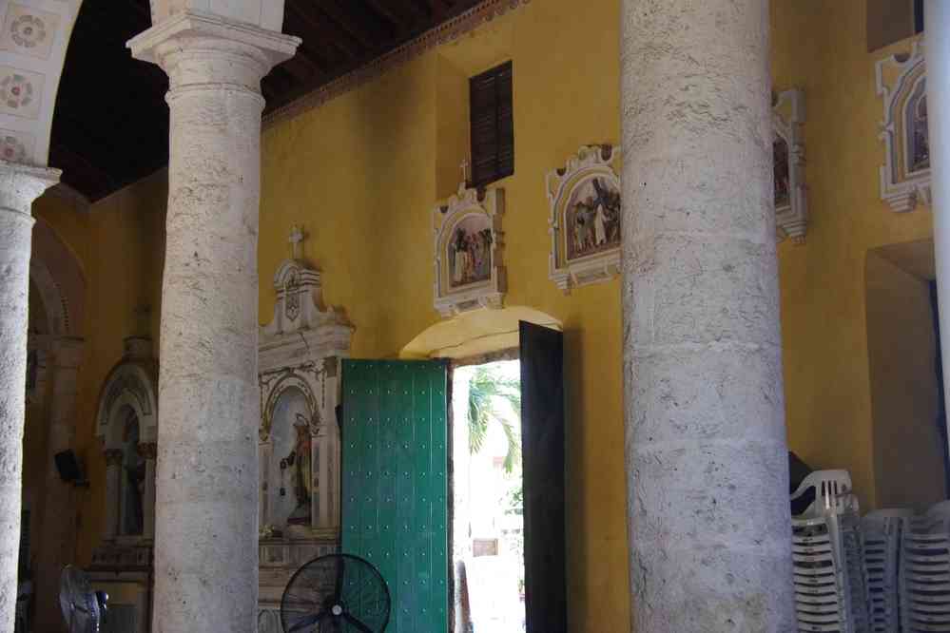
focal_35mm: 52
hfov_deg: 37.9
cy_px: 316
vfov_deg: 25.8
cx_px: 475
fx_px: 1385
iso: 3200
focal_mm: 35
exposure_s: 1/60
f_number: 6.3
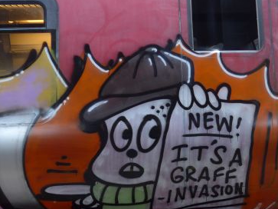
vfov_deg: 35.6
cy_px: 139
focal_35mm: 40
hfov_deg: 46.6
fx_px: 321
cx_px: 165
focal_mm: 6
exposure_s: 1/20
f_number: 2
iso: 400
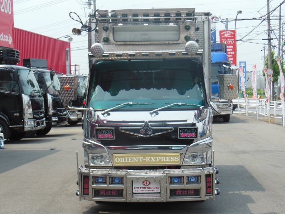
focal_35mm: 80
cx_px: 142
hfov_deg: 24.4
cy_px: 107
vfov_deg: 18.4
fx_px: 659
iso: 125
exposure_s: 1/400
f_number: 5.4
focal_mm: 14.3
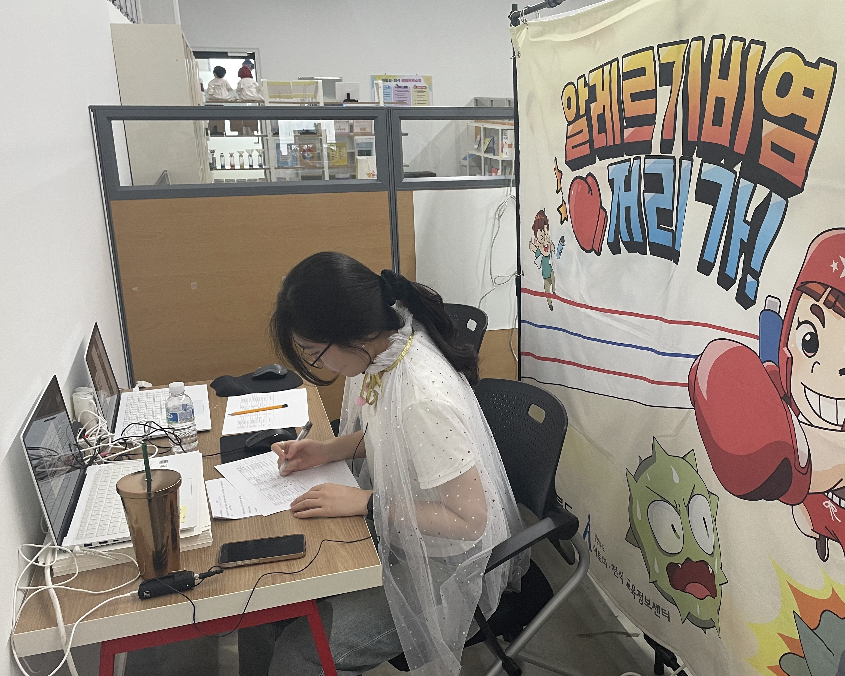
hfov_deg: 53.7
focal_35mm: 33
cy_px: 344
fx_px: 825
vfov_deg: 44.5
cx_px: 517
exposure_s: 1/60
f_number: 1.6
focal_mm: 4.2
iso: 100
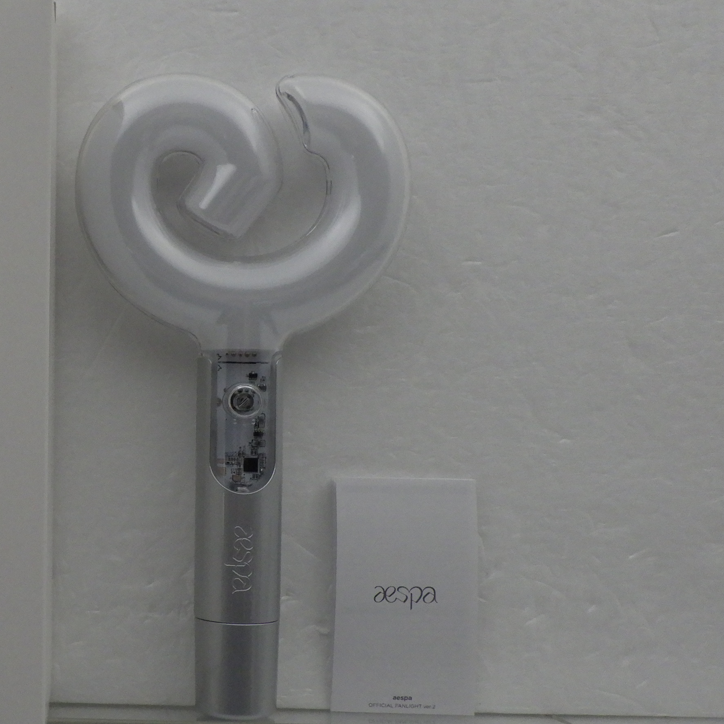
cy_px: 409
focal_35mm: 51
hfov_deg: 31.6
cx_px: 58
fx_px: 1207
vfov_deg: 33.4
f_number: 4.2
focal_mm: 5
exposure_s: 1/160
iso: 400
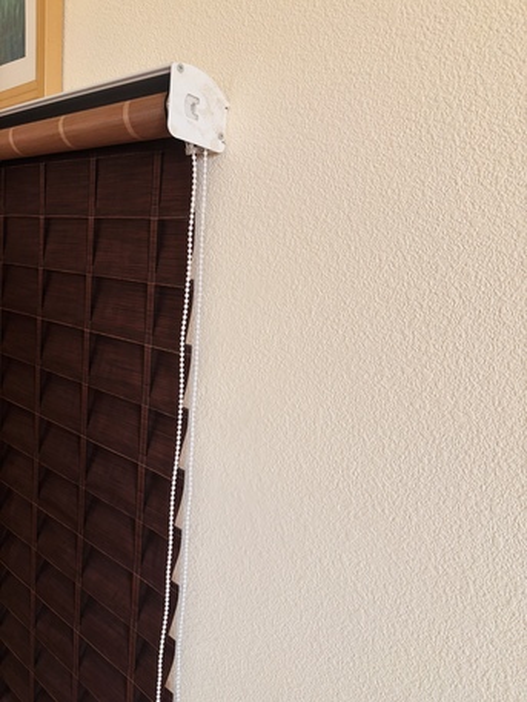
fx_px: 528
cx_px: 264
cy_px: 351
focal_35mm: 26
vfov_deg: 67.3
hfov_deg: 53.1
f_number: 1.6
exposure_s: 1/60
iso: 200
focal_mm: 5.96
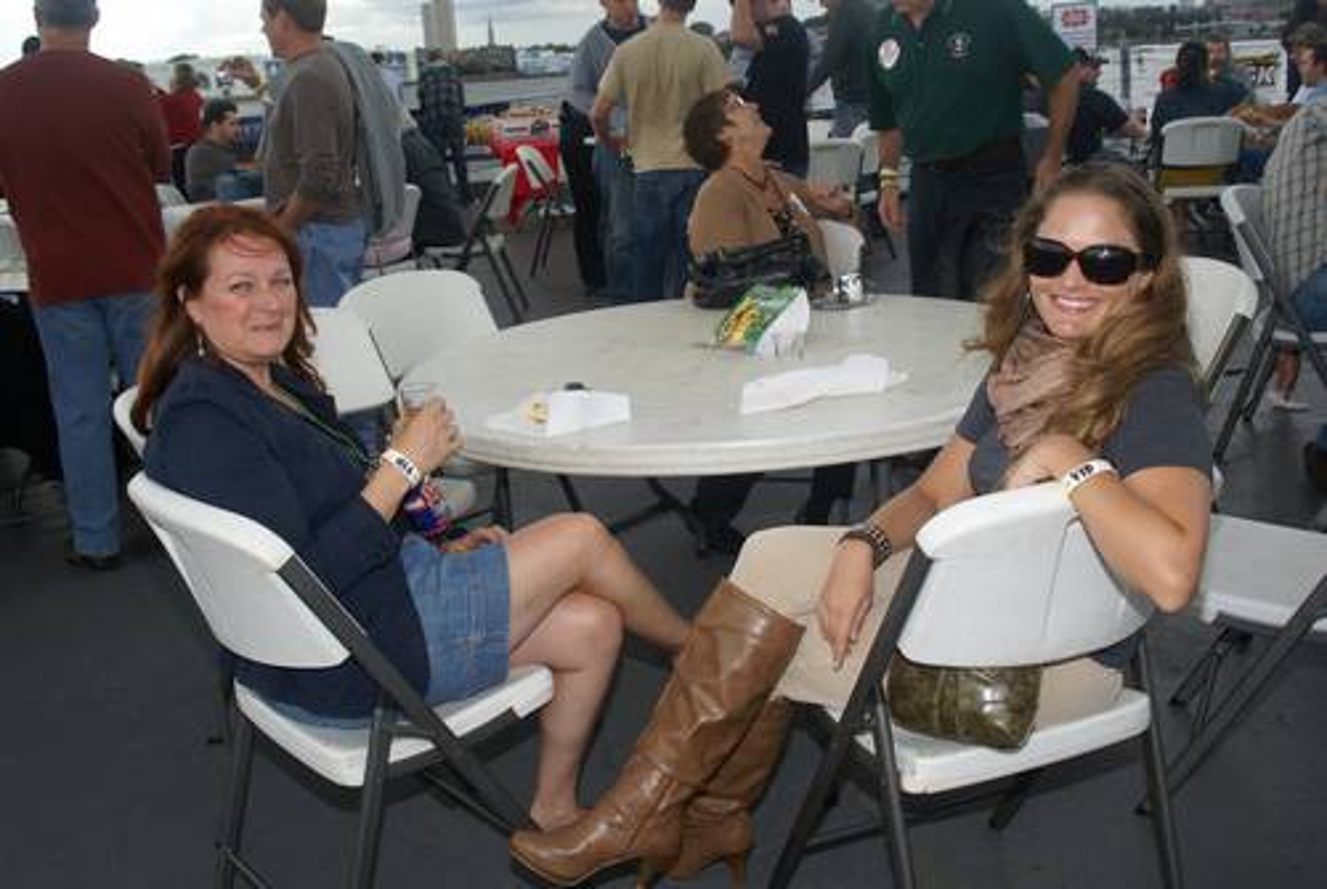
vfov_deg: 37.0
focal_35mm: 36
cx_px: 664
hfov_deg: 53.1
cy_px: 444
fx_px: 1329
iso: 100
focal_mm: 24
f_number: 8
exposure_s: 1/125
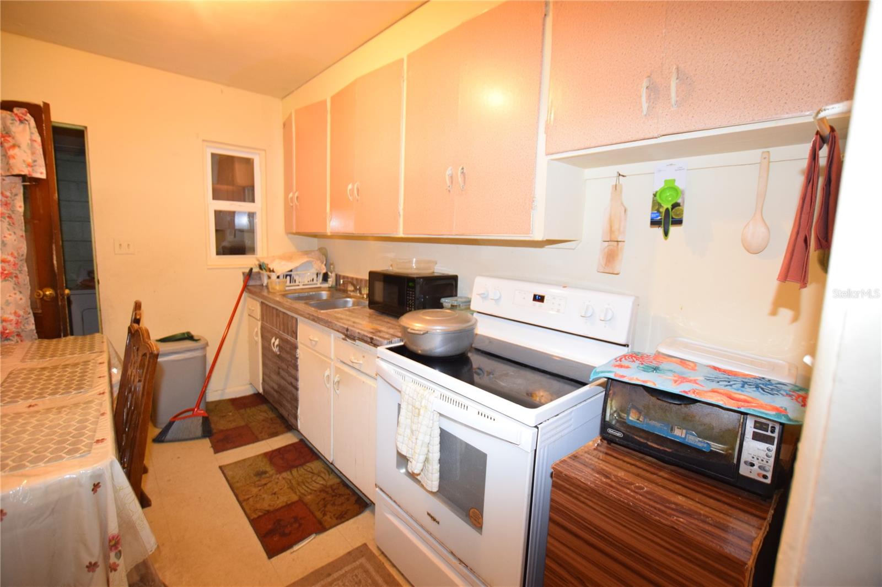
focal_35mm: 15
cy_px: 294
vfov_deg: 77.3
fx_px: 367
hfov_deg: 100.4
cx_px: 441
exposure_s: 1/60
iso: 1100
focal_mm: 10
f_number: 3.5
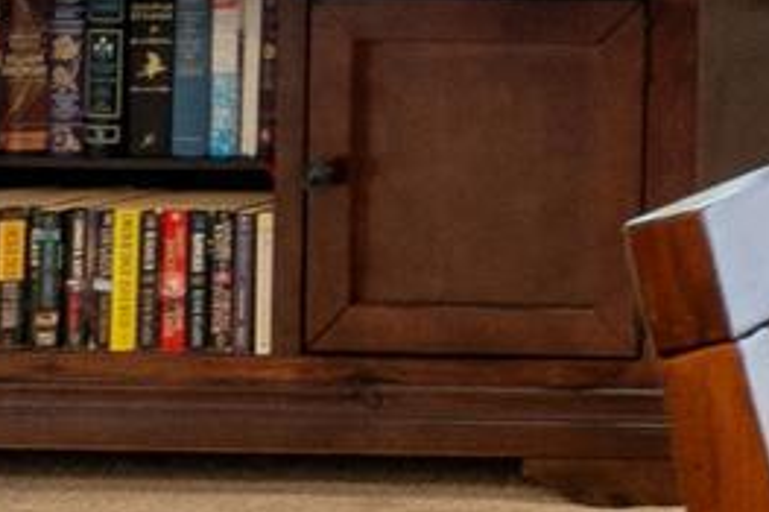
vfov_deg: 10.8
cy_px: -471
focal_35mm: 117
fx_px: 2498
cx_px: 2535
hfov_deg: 10.2
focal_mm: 10
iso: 250
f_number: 8
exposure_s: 1/1.67
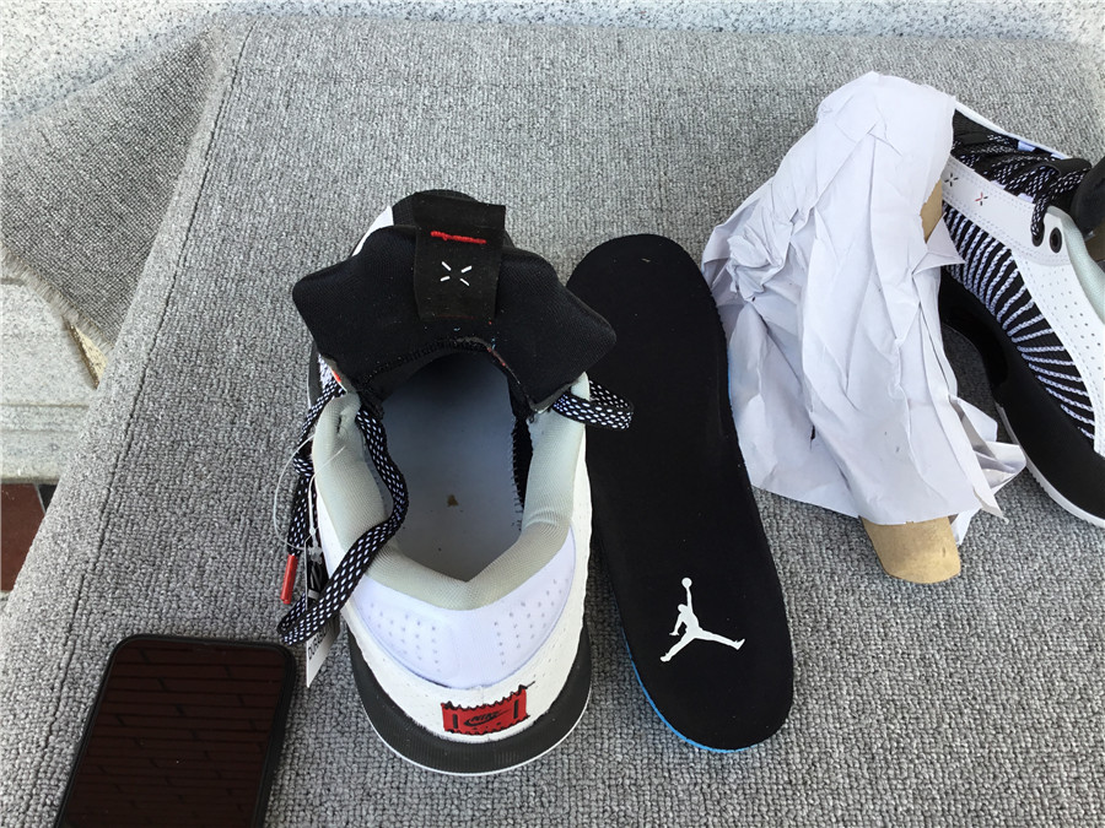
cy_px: 414
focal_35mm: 31
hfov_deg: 58.4
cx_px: 552
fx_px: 990
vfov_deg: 45.4
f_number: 2.4
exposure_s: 1/110
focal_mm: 3.3
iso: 25
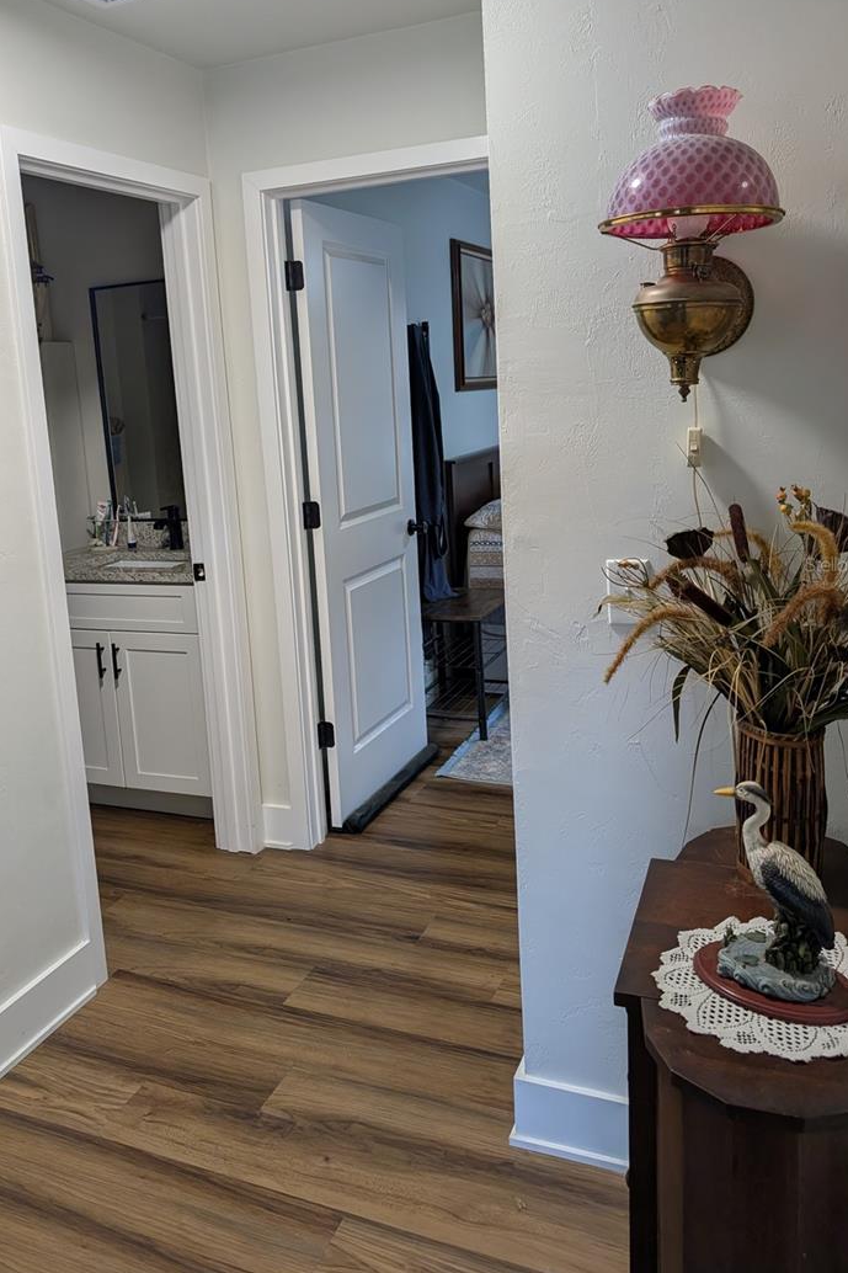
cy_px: 564
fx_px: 1025
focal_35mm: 29
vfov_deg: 63.5
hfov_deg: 44.7
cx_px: 337
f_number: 1.68
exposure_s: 1/138
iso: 134
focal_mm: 6.9
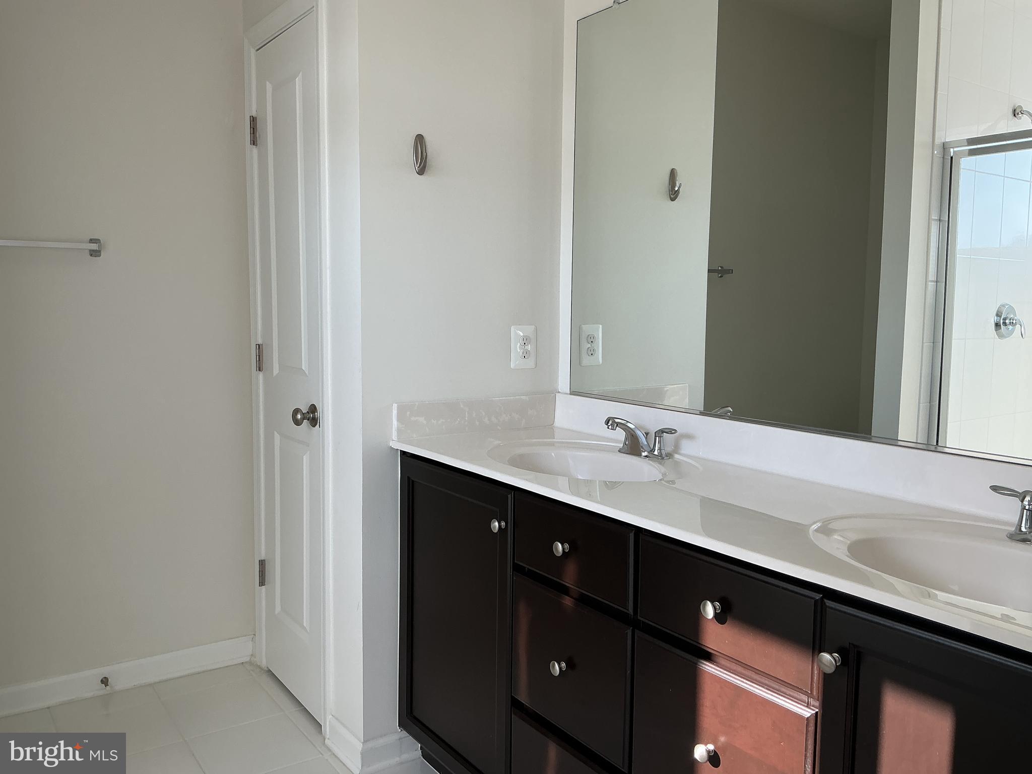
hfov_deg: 61.7
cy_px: 387
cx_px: 516
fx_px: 865
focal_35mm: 29
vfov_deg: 48.2
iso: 16
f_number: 1.8
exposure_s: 1/120
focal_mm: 3
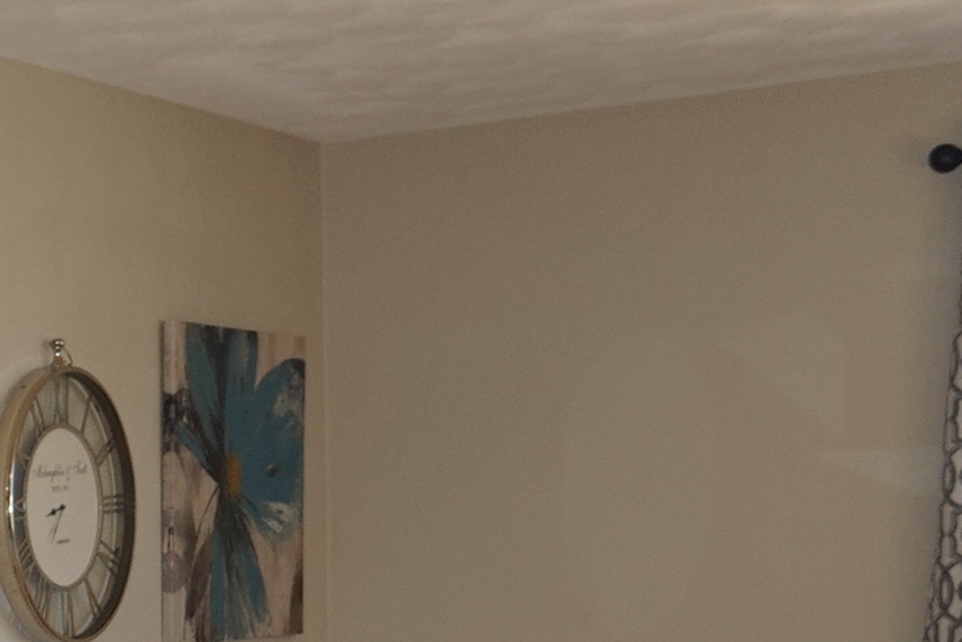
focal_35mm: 92
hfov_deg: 20.1
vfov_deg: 14.2
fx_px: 2458
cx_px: -318
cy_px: 840
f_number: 4
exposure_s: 1/160
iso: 320
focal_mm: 16
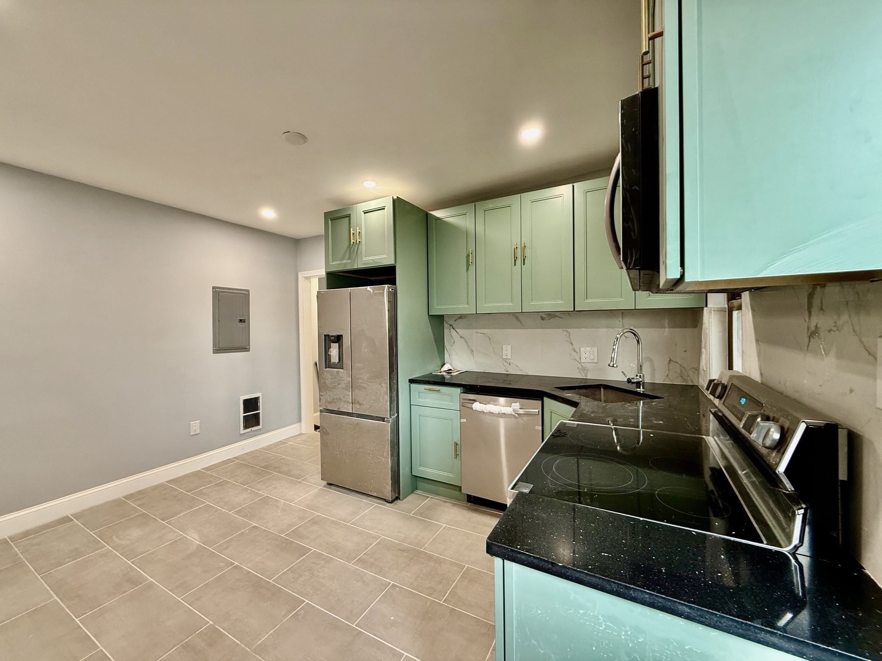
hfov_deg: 102.1
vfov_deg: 85.7
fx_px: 357
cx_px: 441
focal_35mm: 14
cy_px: 330
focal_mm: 2.22
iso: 250
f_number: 2.2
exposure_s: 1/60
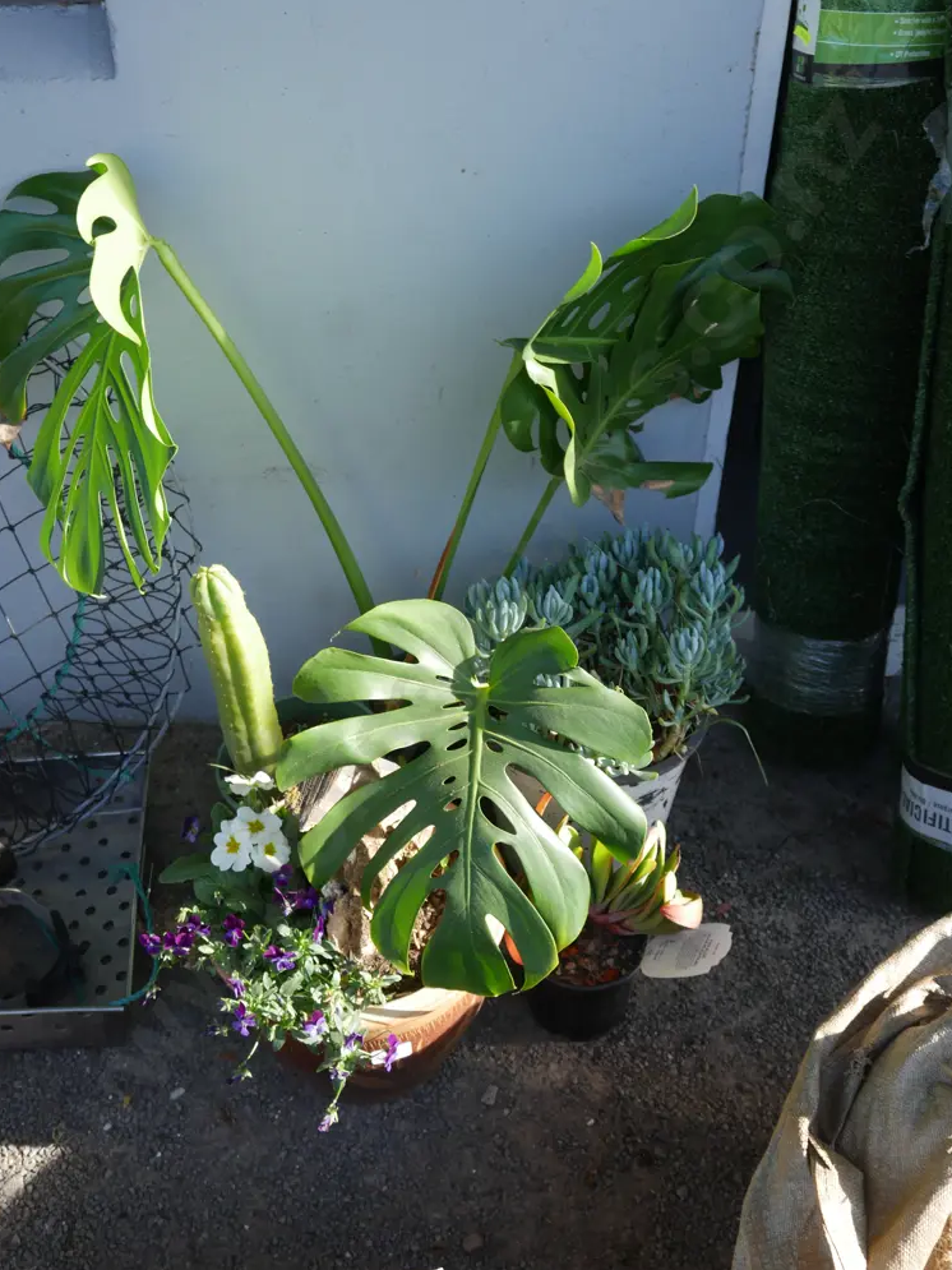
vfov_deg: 52.6
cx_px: 466
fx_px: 1284
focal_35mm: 35
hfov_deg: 40.7
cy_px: 633
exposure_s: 1/160
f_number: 5
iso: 200
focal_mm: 17
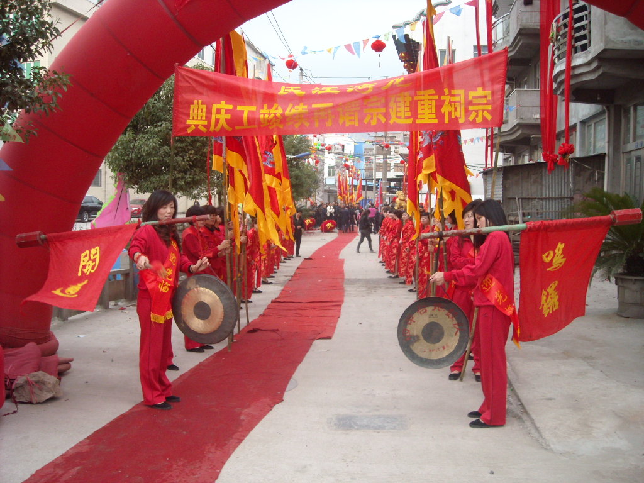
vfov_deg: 40.7
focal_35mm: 35
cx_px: 322
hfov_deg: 52.6
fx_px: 651
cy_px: 242
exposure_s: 1/60
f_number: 2.8
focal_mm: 5.7
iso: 191
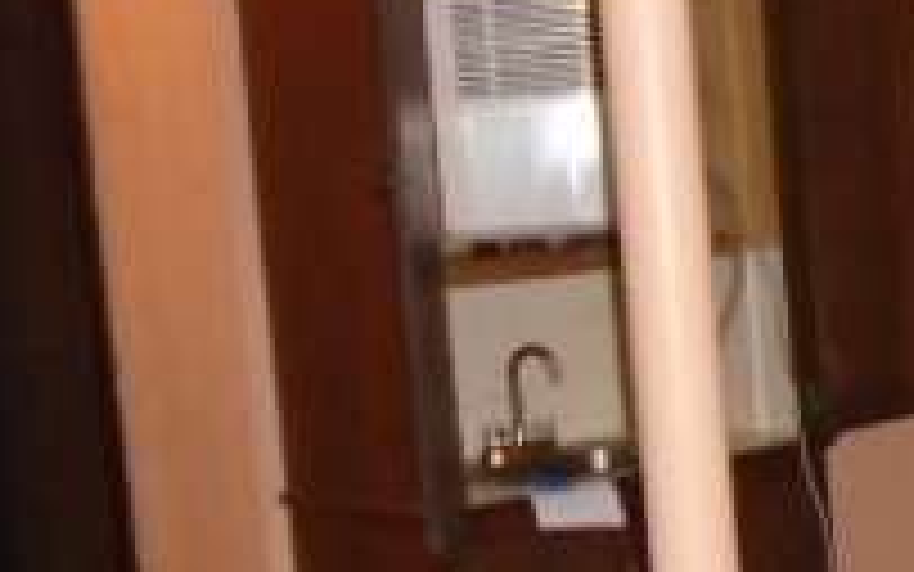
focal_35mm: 87
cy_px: 302
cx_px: 1216
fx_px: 2168
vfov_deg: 15.0
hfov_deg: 21.4
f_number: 3.2
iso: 500
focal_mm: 4.6
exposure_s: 1/30
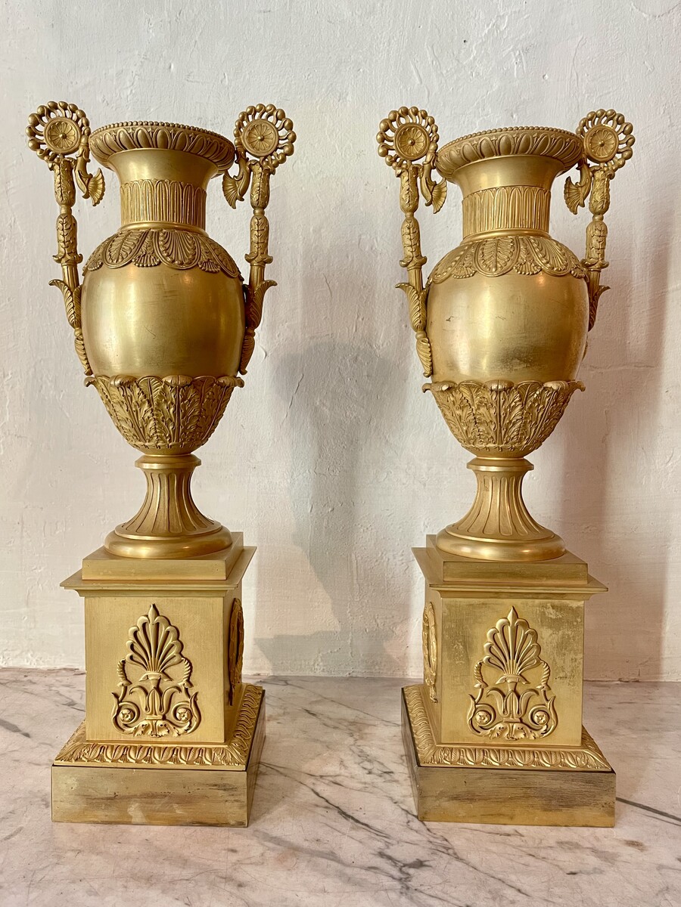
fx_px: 682
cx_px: 340
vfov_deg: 67.3
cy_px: 454
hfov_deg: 53.1
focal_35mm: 26
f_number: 1.6
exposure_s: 1/50
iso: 320
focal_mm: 4.2
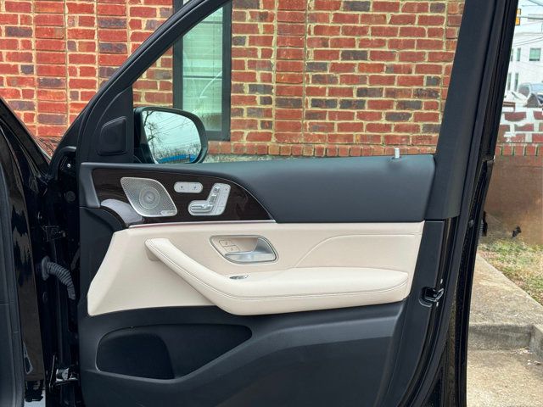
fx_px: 753
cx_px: 272
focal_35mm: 48
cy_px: 204
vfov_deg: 30.3
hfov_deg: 39.7
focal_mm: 6.76
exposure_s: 1/145
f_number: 1.78
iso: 80
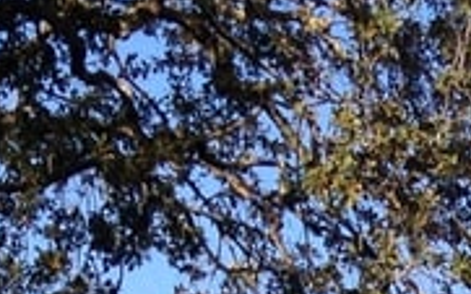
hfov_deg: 7.2
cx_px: 1118
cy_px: 1129
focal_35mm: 274
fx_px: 3516
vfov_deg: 4.4
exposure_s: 1/1175
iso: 50
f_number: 2.4
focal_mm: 4.28
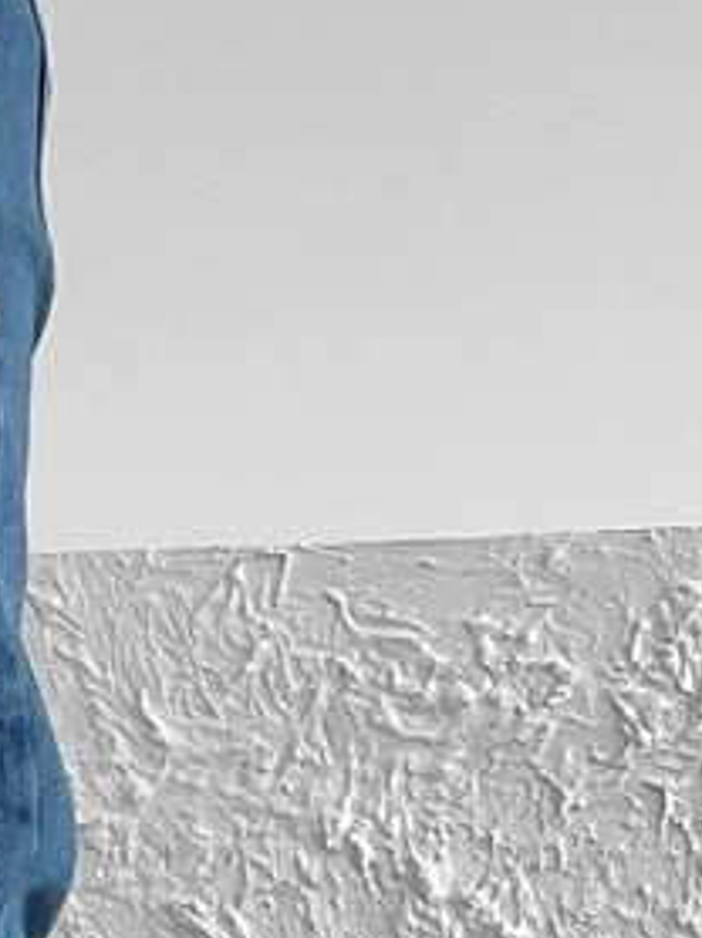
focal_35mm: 167
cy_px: 985
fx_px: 4523
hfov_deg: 8.5
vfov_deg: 11.7
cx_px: -564
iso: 64
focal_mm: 3
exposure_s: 1/100
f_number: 1.8
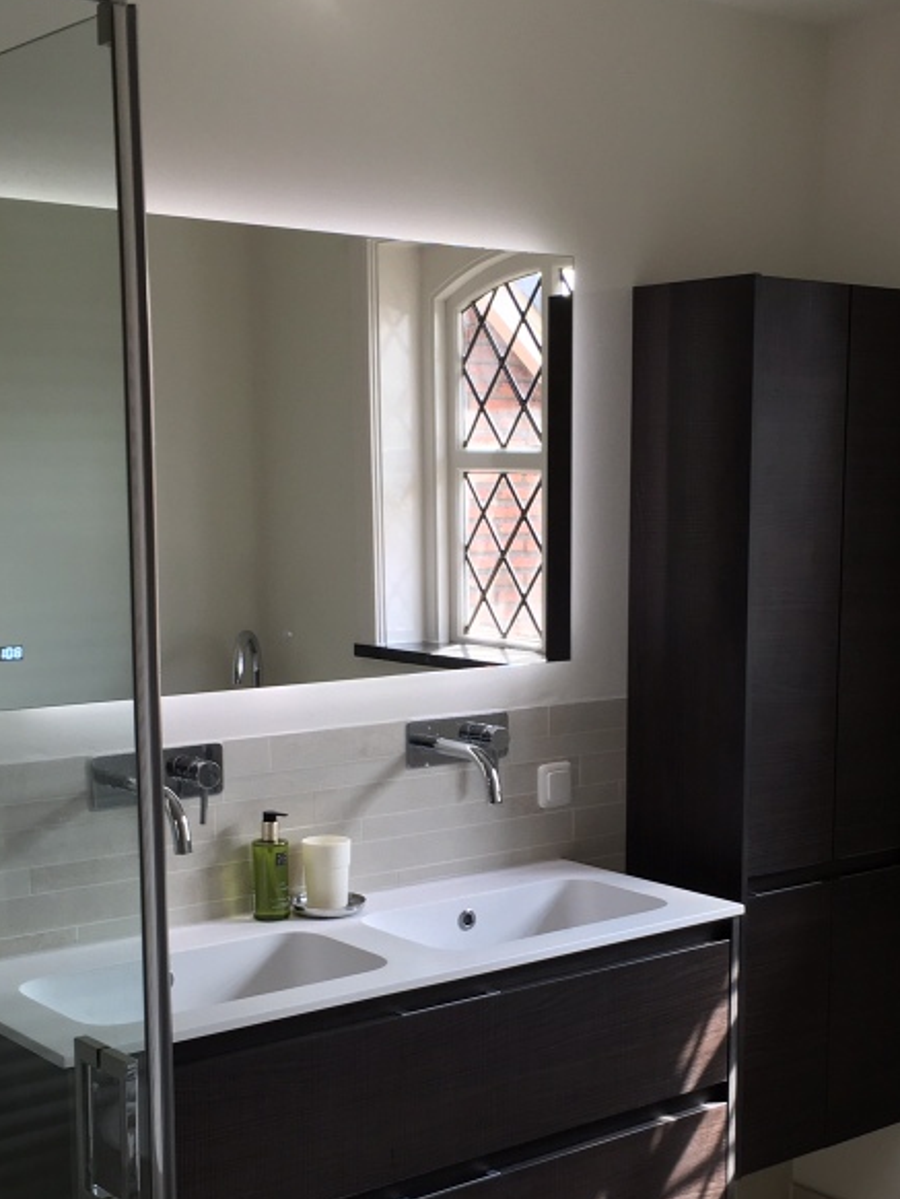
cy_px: 762
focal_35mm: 51
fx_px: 1767
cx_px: 521
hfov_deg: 28.5
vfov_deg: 37.2
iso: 25
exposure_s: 1/50
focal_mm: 4.15
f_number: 2.2
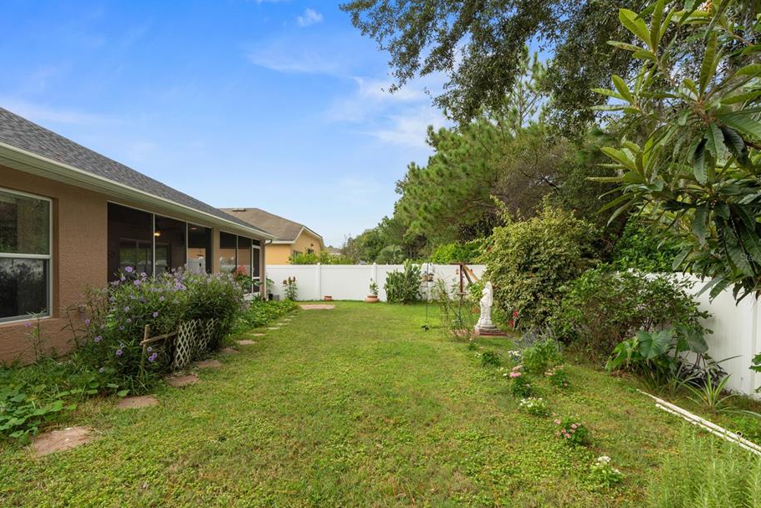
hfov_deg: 89.9
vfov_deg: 67.4
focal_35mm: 18
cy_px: 257
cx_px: 360
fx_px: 381
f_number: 9
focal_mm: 16
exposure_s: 1/60
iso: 250
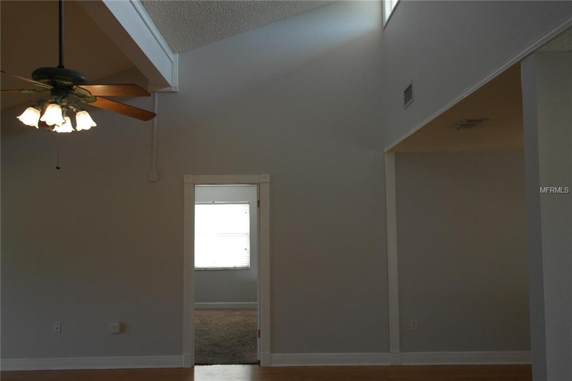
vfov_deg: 43.6
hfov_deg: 61.9
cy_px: 190
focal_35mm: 30
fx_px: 476
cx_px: 286
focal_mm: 20
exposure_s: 1/80
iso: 200
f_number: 3.5
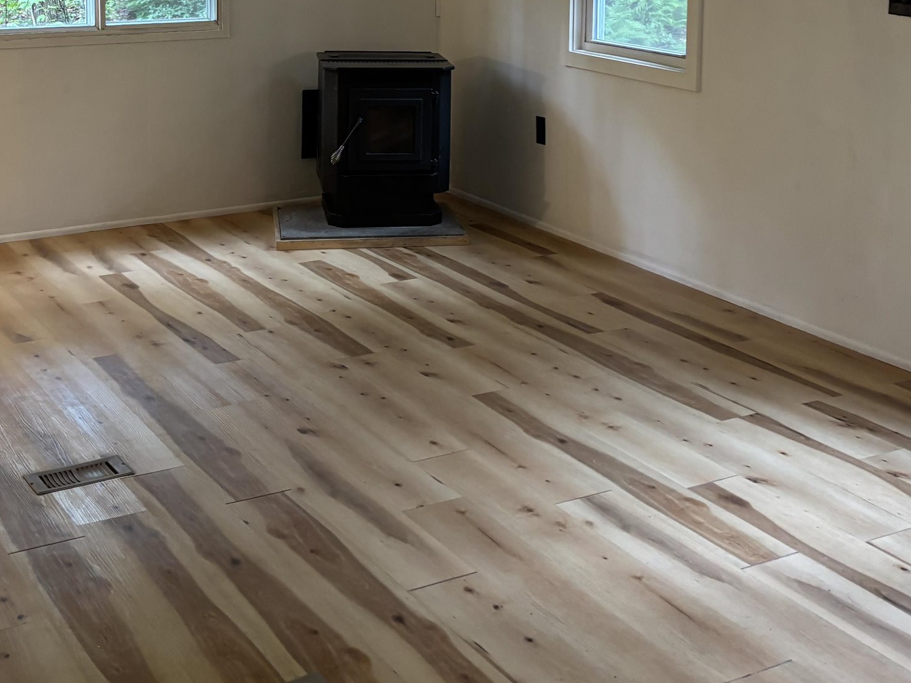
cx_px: 400
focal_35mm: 54
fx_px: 1421
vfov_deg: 25.9
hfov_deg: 35.5
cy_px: 34
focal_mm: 5.96
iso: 160
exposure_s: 1/60
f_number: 1.6
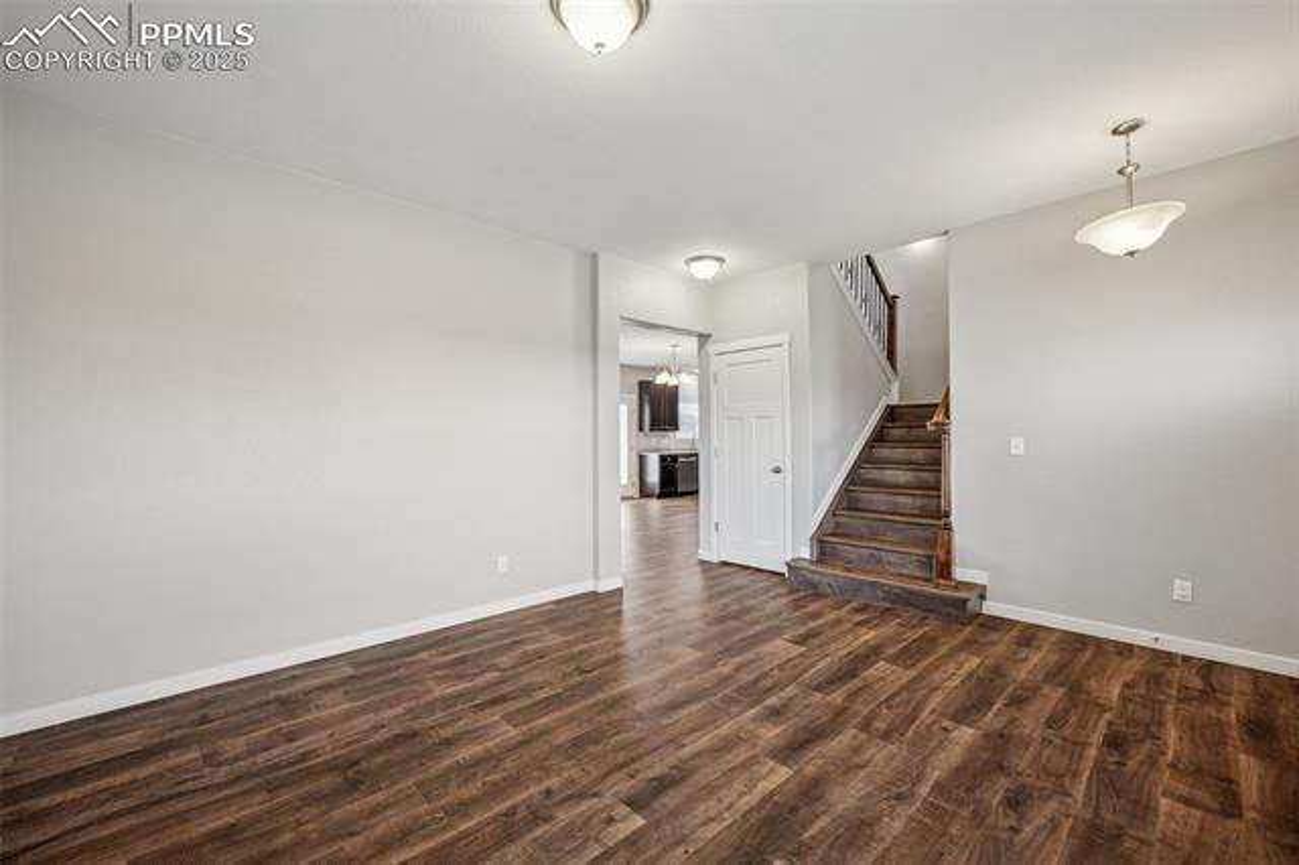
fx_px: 541
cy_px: 432
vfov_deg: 77.3
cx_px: 650
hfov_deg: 100.4
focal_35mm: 15
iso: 400
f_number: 3.2
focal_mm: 15
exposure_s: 1/40
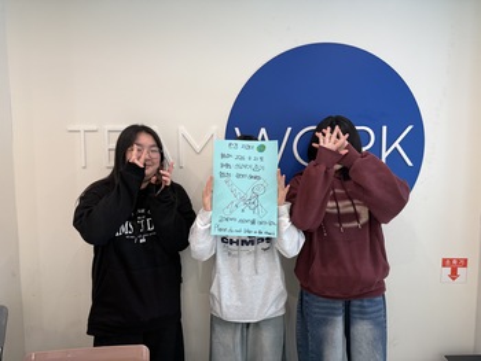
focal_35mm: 24
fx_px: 334
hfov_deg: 71.6
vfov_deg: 56.9
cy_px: 180
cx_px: 240
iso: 125
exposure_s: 1/120
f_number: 1.78
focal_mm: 6.76
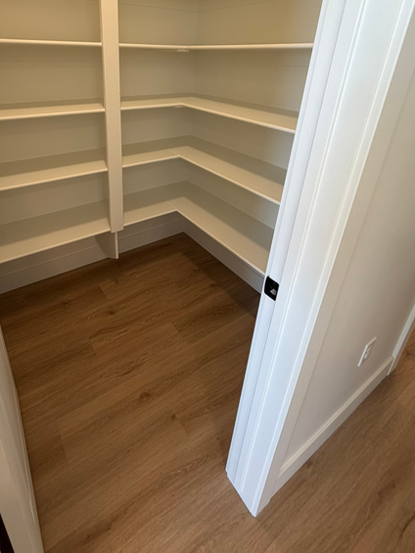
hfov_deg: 67.4
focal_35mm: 19
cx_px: 152
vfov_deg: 81.5
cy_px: 180
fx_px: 304
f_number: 2.2
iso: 125
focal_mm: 2.22
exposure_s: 1/120
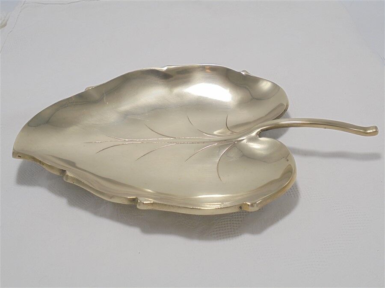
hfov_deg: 49.0
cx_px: 192
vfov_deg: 37.7
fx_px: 423
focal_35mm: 38
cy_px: 144
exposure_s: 1/60
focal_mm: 6.9
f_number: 4.2
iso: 100
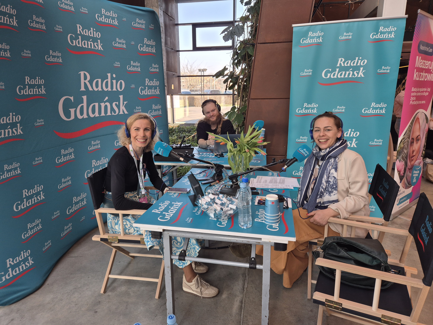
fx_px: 288
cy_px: 162
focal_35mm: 23
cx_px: 216
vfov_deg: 58.9
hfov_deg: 73.9
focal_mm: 5.4
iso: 64
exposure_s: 1/180
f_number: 1.8
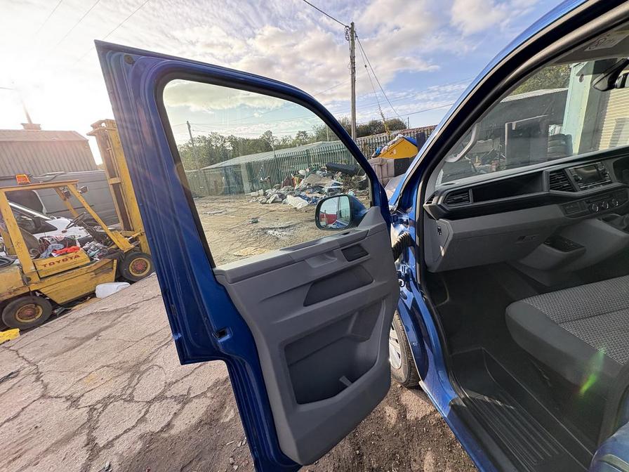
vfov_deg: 85.7
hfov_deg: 102.1
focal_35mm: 14
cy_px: 236
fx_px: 254
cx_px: 314
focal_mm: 2.22
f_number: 2.2
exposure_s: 1/216
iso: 40
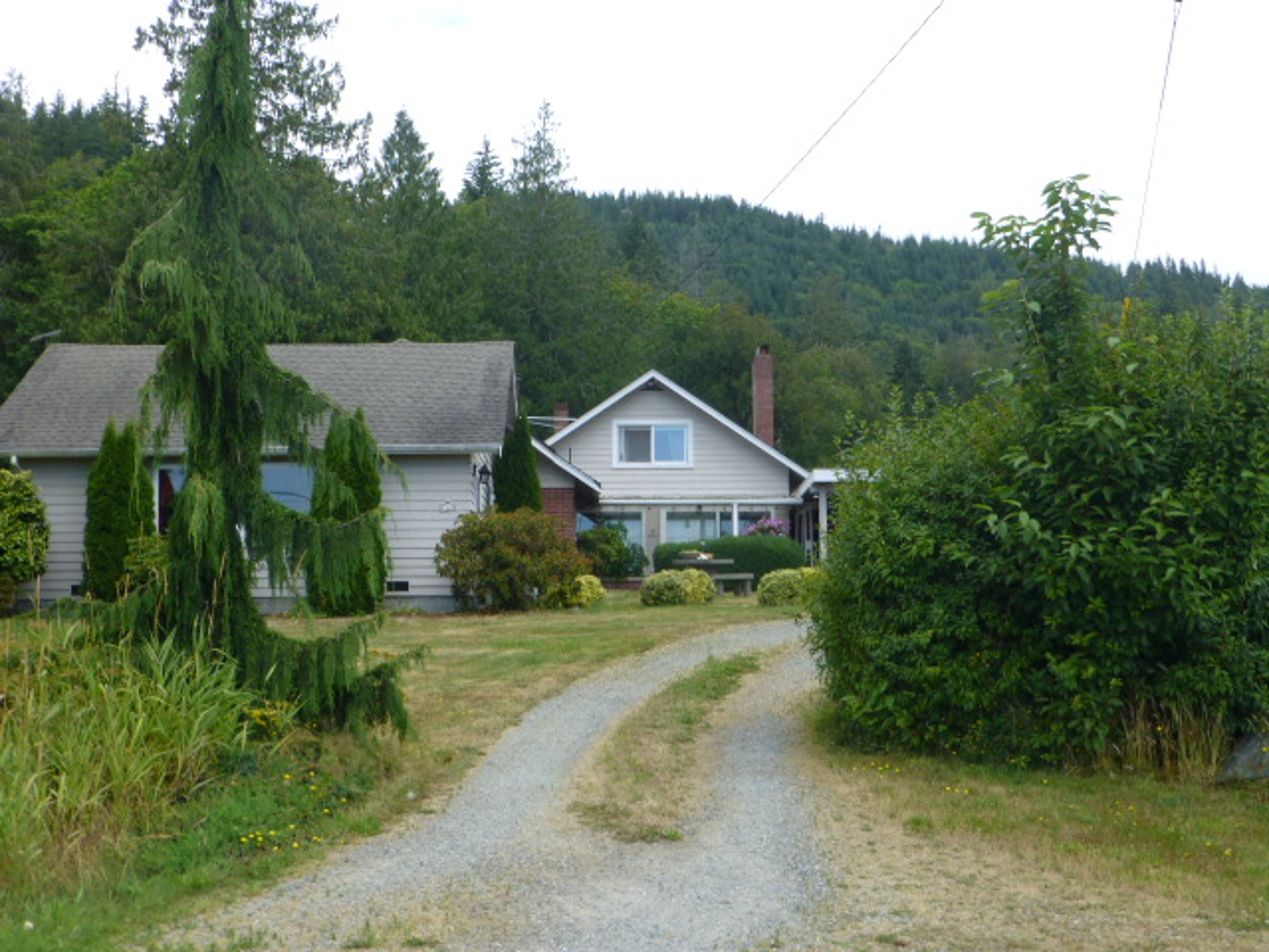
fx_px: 1503
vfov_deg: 35.1
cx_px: 634
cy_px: 476
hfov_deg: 45.8
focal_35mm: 41
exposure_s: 1/400
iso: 100
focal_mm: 7.4
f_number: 3.9
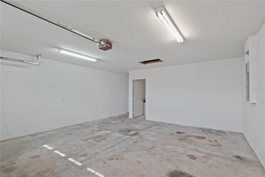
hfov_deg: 100.4
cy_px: 88
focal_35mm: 15
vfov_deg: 77.3
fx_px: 110
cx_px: 132
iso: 250
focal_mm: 10
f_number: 9
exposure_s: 1/10
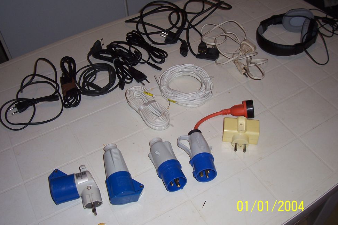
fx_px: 329
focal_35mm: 35
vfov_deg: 37.8
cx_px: 167
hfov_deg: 54.4
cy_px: 110
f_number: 2.7
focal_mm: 5.6
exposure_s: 1/60
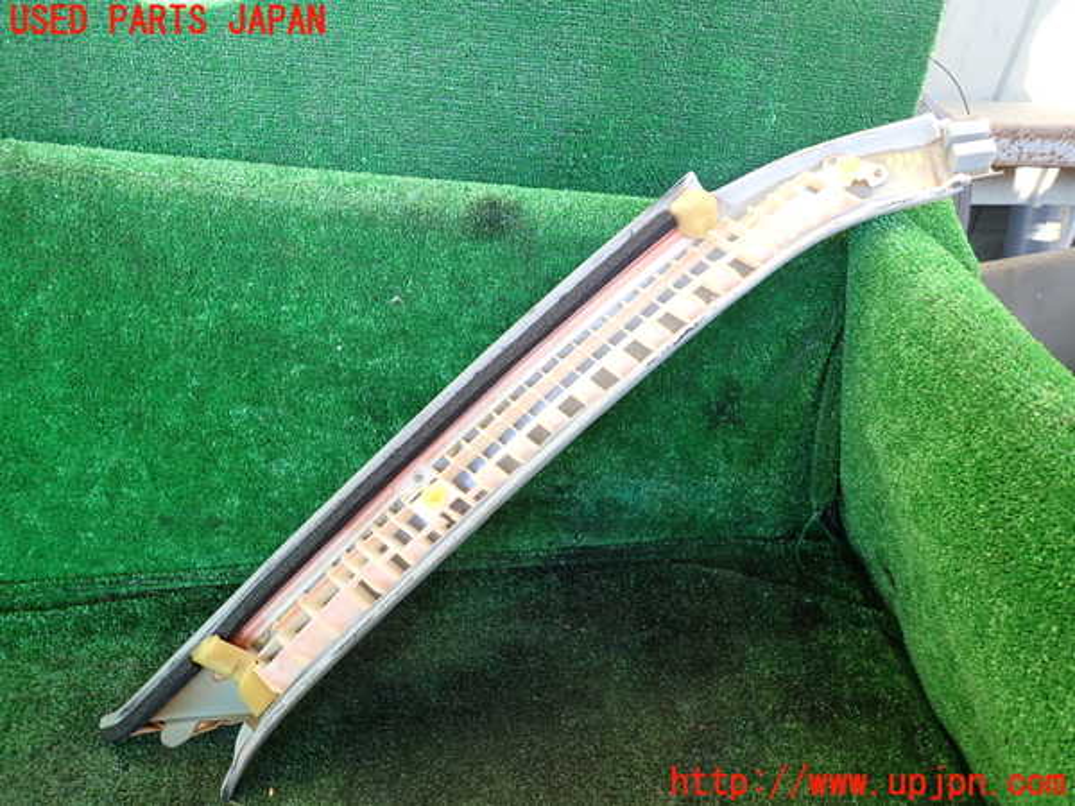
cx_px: 538
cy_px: 403
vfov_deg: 54.9
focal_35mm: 25
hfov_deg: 69.4
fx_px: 776
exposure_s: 1/60
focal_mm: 4.5
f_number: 2
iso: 125
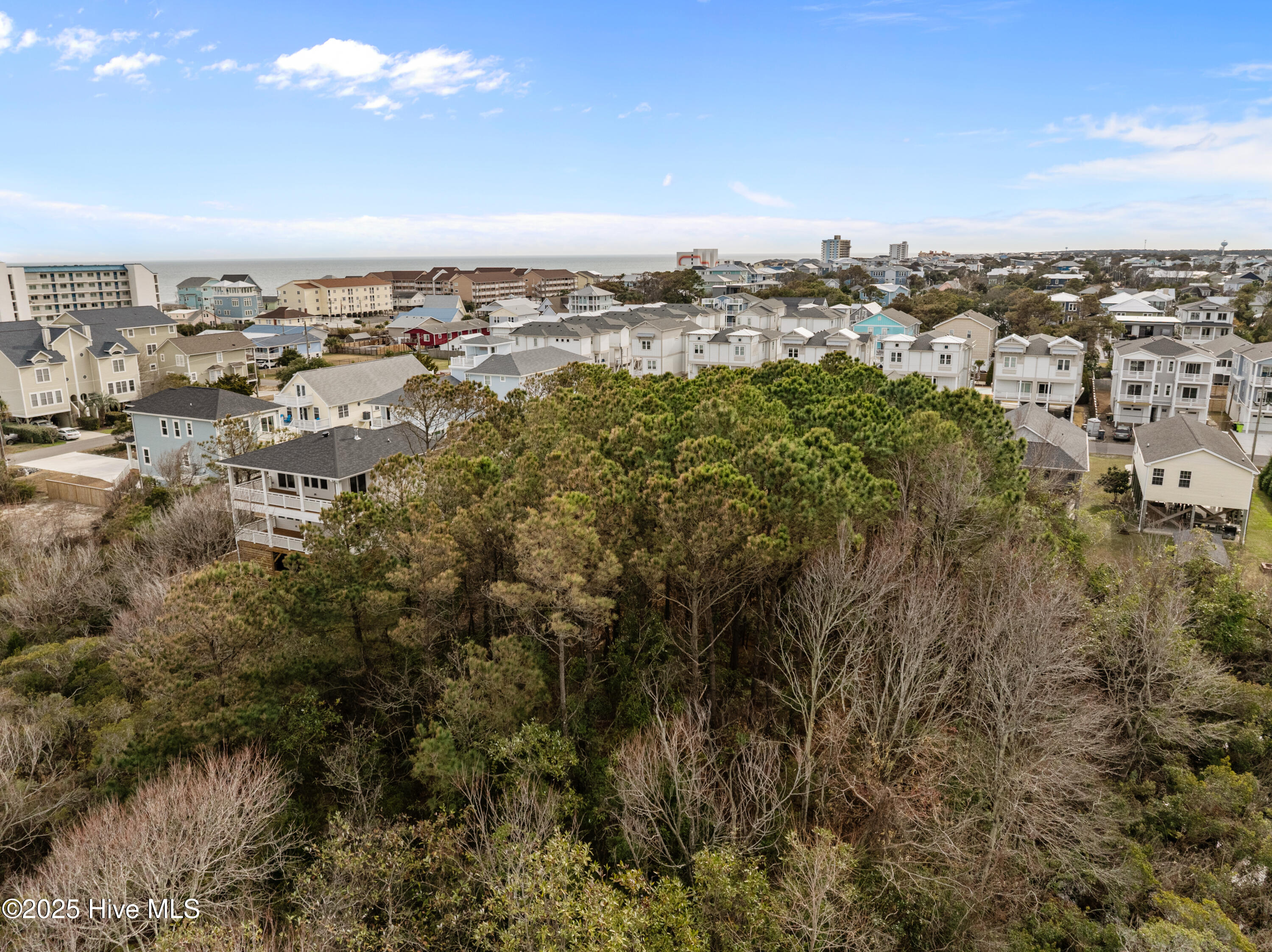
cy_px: 476
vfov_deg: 56.8
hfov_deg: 71.6
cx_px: 636
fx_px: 881
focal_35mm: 24
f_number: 2.8
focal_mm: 12.29
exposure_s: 1/240
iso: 250
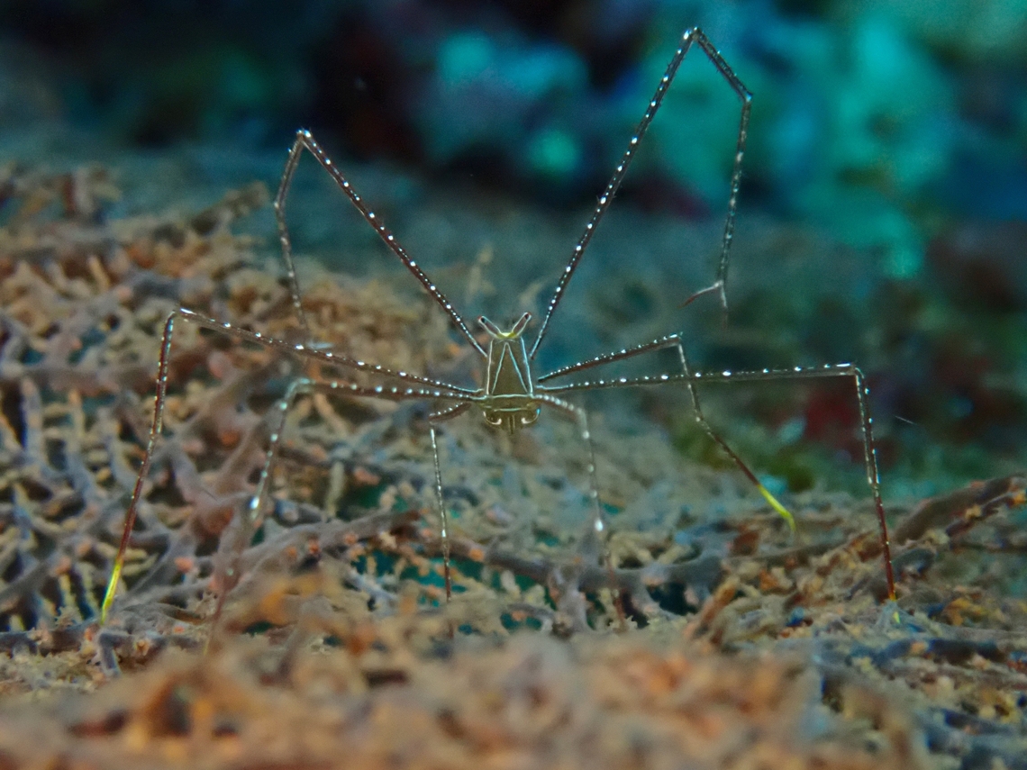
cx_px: 514
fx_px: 2967
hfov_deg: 19.6
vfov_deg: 14.8
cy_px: 385
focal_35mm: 100
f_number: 6.3
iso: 1600
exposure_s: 1/200
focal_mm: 18
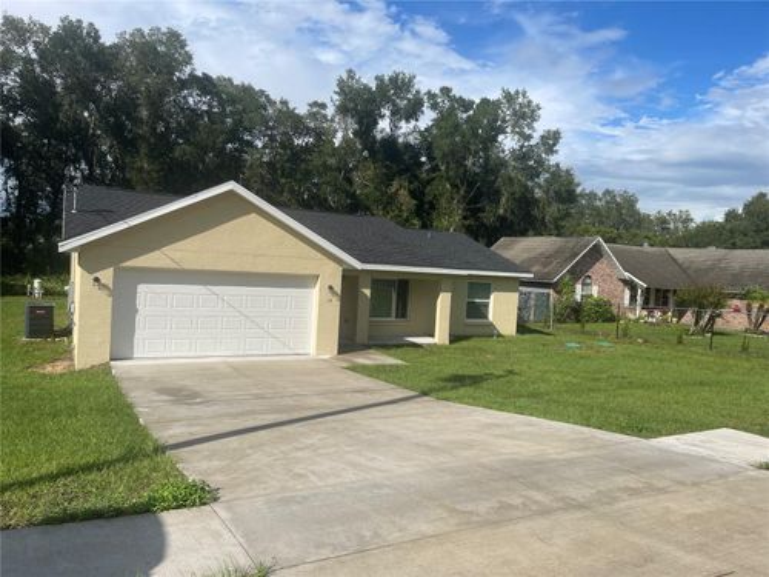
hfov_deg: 67.3
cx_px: 384
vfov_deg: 53.1
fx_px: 578
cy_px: 288
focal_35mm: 26
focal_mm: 5.1
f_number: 1.6
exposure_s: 1/5618
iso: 32
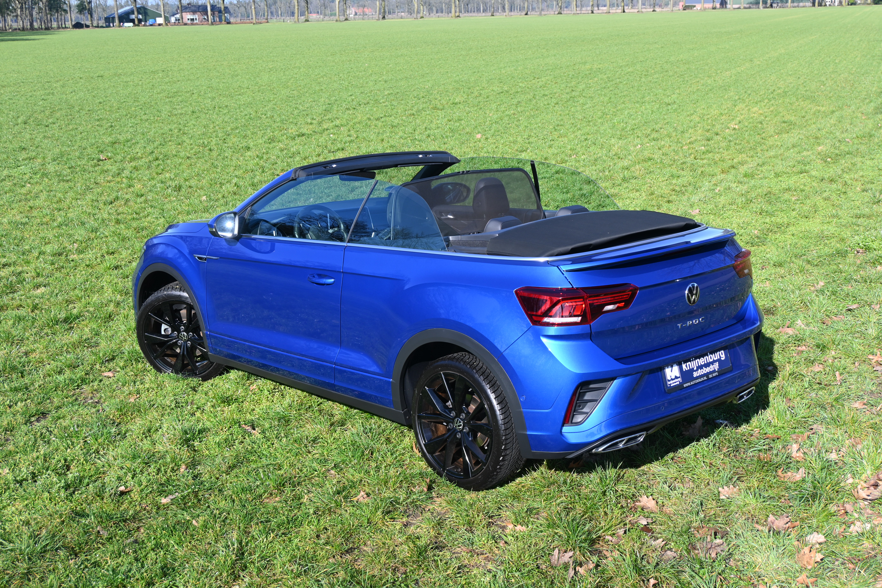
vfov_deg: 29.9
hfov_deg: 43.6
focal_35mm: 45
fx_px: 1102
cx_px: 441
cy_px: 294
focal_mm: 30
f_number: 5.6
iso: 100
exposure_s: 1/250
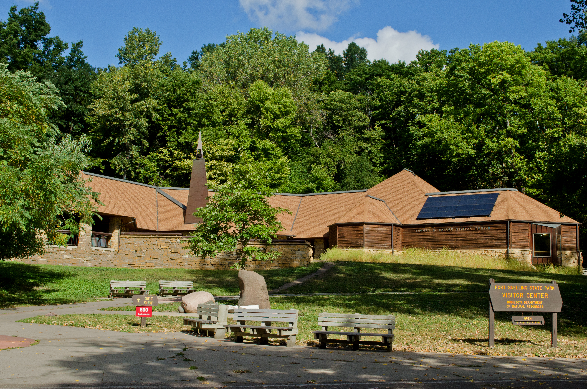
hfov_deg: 45.0
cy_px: 194
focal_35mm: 44
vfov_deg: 30.7
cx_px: 294
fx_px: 708
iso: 400
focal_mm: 29
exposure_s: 1/640
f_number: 10
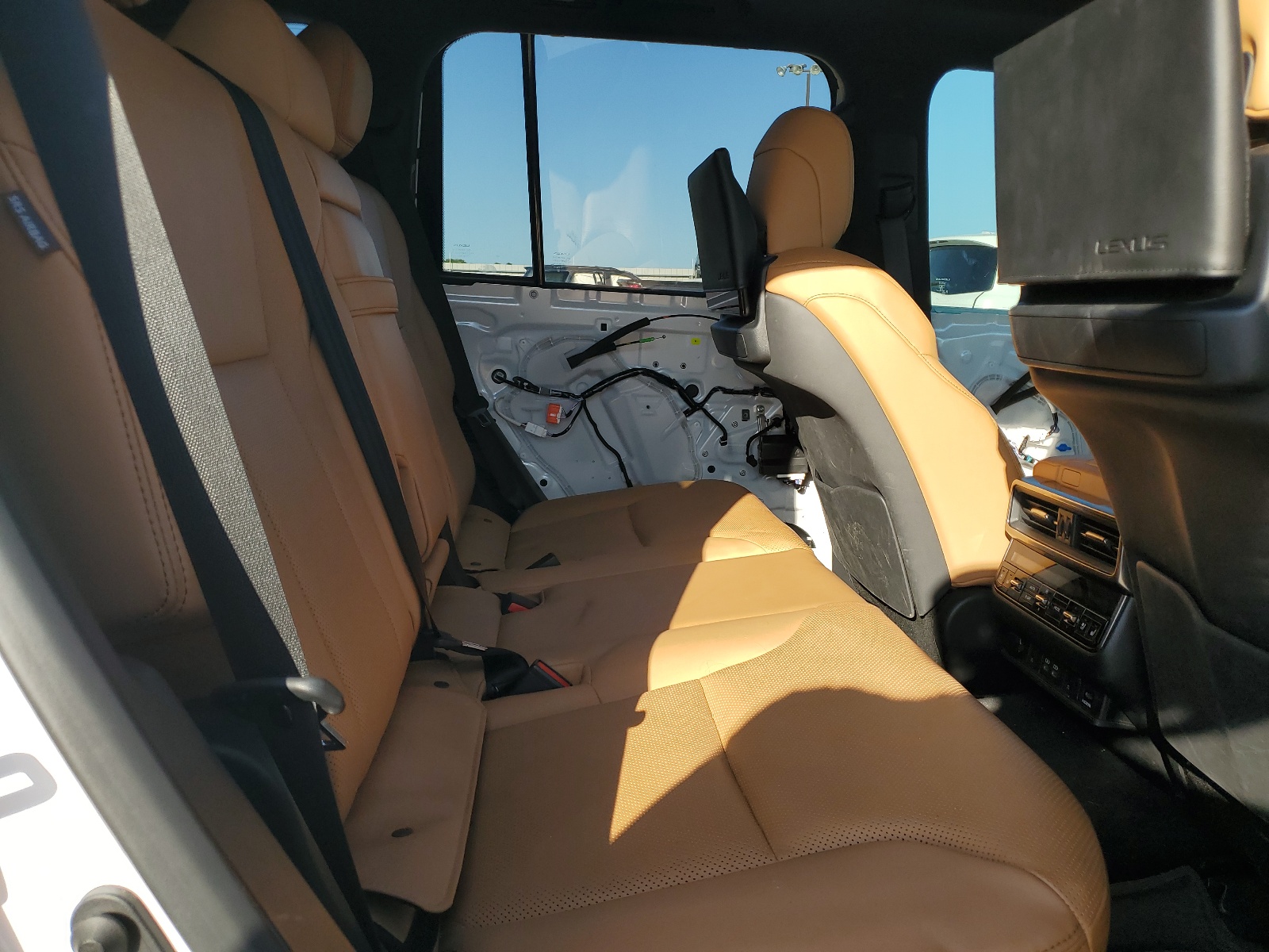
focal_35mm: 26
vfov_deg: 53.1
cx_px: 634
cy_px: 476
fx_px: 953
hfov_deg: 67.3
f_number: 1.5
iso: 50
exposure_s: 1/1111
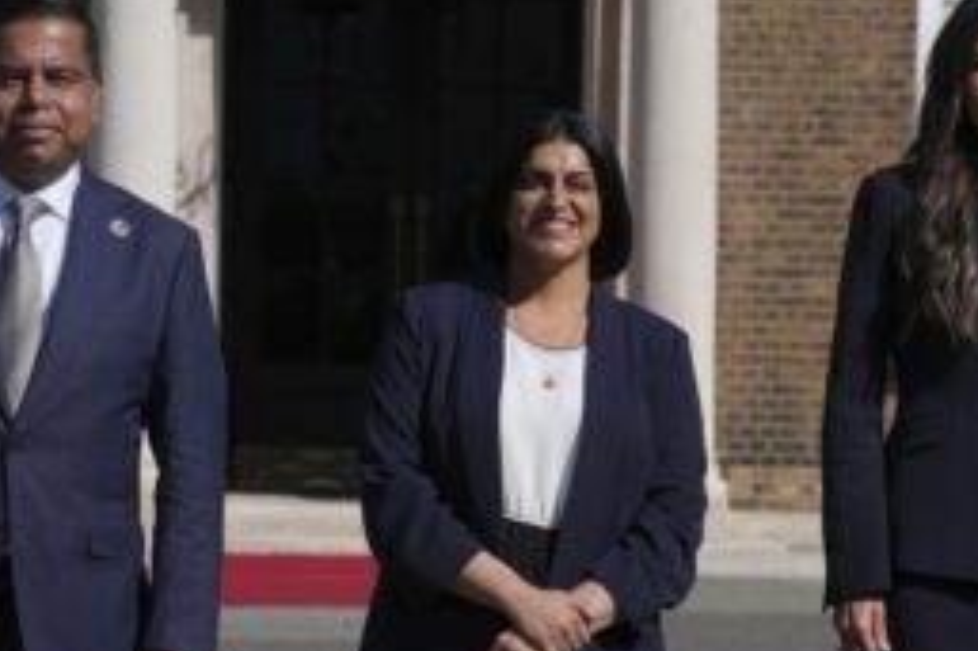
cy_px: 586
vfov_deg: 7.0
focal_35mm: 196
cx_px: 426
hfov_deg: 10.5
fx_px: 5321
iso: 100
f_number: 6.3
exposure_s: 1/1000
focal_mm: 70
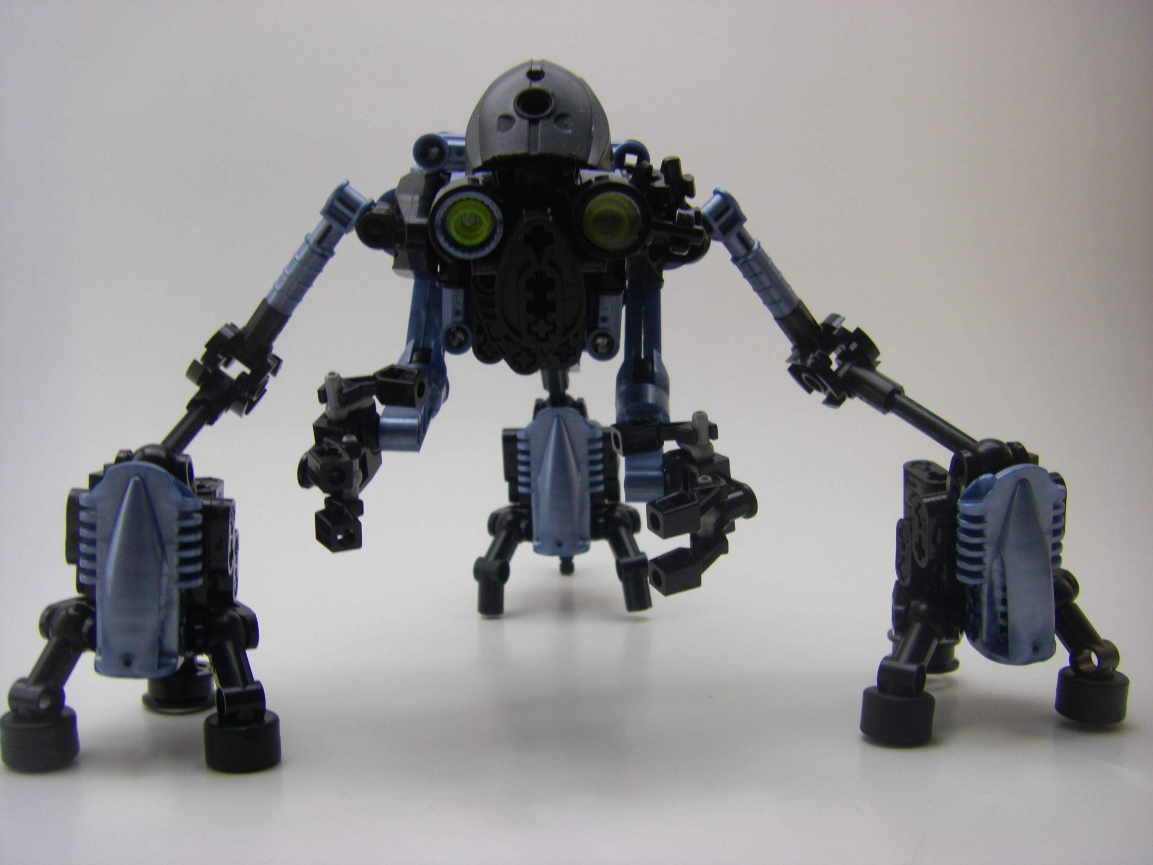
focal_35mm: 38
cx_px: 576
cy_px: 432
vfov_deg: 37.7
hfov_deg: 49.0
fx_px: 1266
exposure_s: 1/80
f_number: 3.5
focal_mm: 6.3
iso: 64
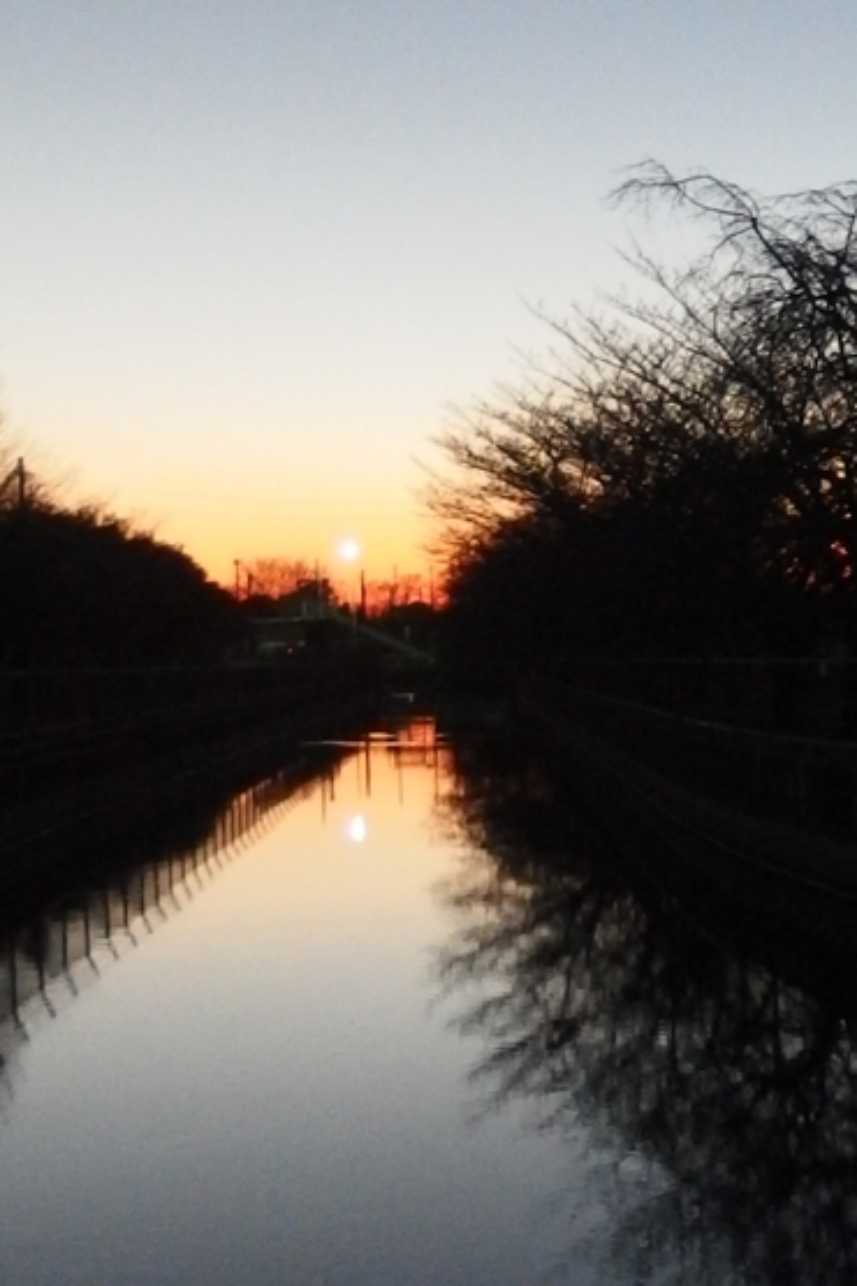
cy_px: 802
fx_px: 2571
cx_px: 1056
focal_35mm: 72
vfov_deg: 28.0
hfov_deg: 17.9
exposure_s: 1/10
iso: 800
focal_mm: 4.7
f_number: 1.8
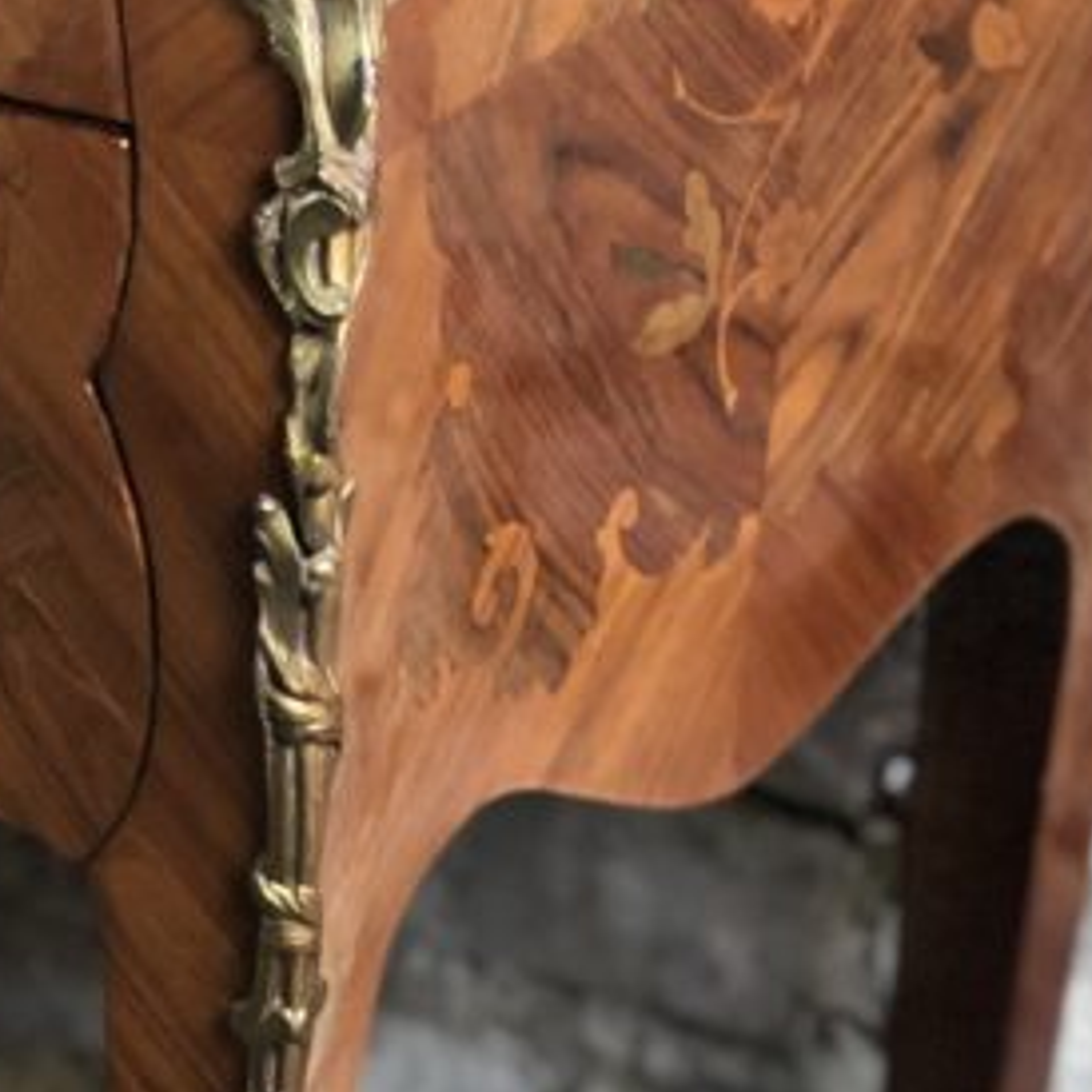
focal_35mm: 172
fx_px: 6139
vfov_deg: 10.1
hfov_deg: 10.1
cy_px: 821
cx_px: 195
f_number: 2.4
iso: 160
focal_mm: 6
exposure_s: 1/33
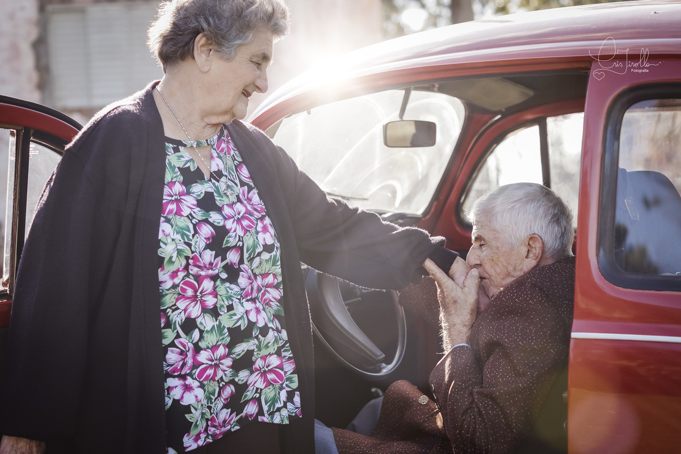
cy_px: 227
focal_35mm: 75
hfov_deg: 27.0
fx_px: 1419
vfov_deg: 18.2
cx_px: 340
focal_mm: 50
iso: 100
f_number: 2.5
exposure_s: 1/400
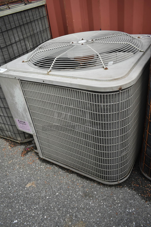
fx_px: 182
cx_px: 72
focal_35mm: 29
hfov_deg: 45.0
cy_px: 117
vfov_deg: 63.6
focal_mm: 18
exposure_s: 1/125
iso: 100
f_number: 4
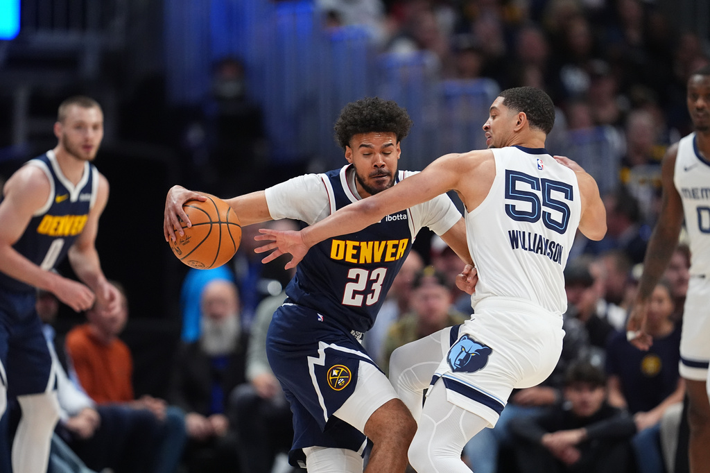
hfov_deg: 5.2
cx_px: 355
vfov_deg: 3.4
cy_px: 236
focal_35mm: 400
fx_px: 7886
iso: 5000
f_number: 3.2
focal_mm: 400
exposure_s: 1/2000
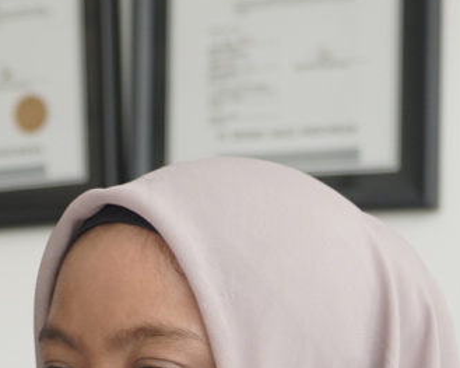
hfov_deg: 6.9
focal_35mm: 277
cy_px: 546
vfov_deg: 5.5
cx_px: -148
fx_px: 3770
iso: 200
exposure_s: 1/125
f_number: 2.8
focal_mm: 40
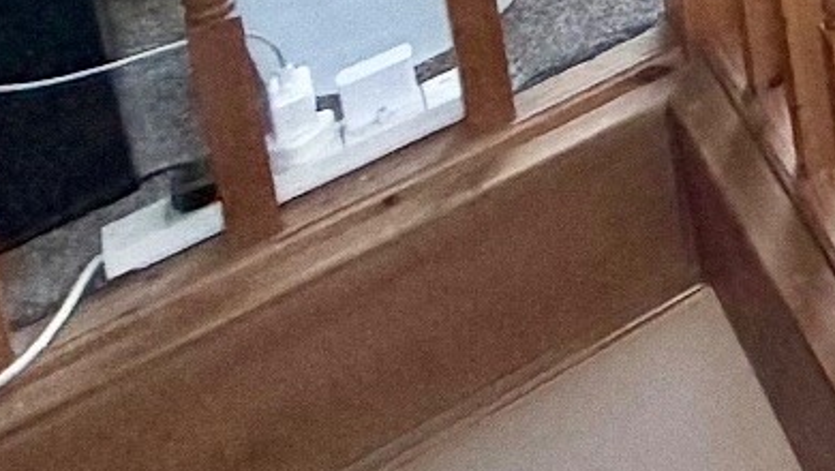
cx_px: 2167
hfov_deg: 13.8
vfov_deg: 9.8
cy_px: -1090
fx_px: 1772
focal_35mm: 80
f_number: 2.2
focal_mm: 2.22
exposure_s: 1/121
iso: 160
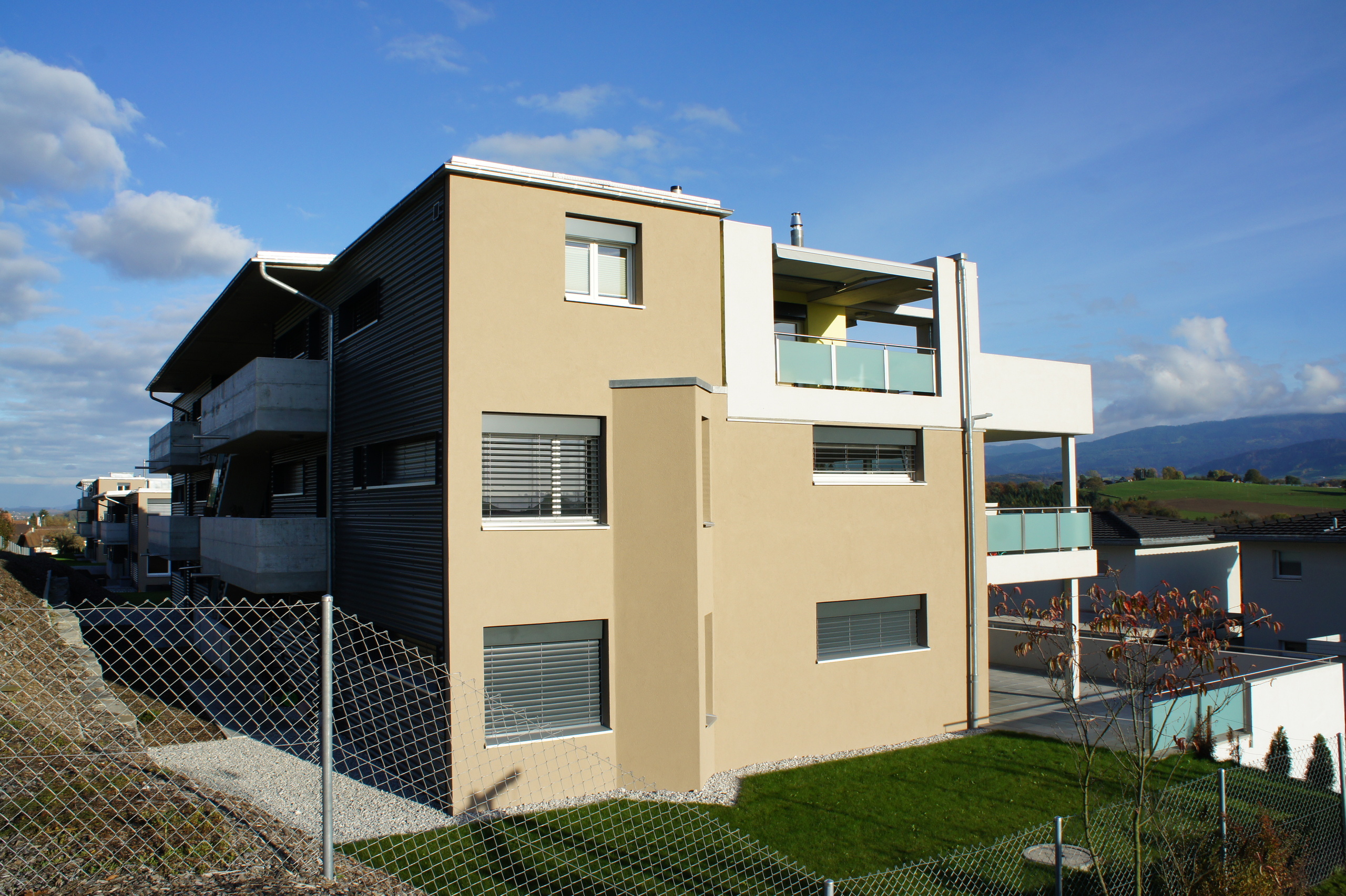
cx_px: 673
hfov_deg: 67.4
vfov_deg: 47.9
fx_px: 1009
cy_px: 448
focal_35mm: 27
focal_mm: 18
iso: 200
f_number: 11
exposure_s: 1/200
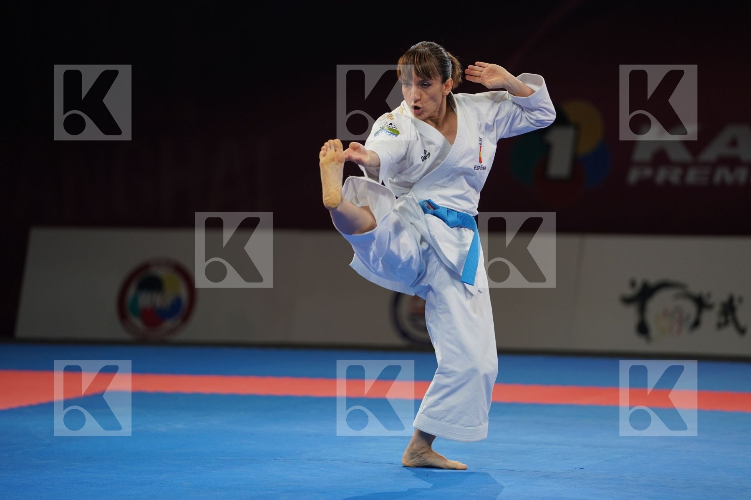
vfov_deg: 7.5
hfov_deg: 11.3
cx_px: 376
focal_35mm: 182
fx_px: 3796
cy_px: 250
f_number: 2.8
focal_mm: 182
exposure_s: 1/500
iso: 640
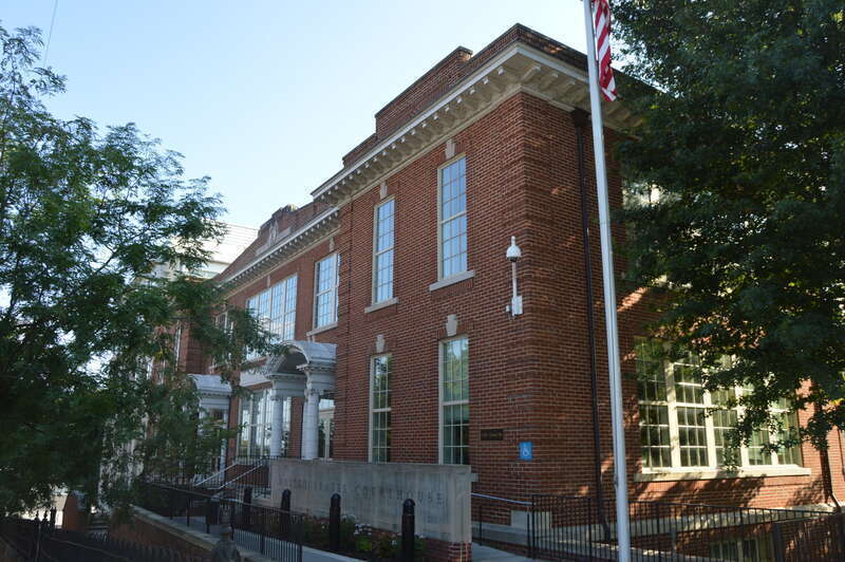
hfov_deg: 67.4
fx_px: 633
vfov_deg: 47.9
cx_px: 422
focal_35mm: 27
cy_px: 281
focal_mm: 18
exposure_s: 1/125
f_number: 5.6
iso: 100
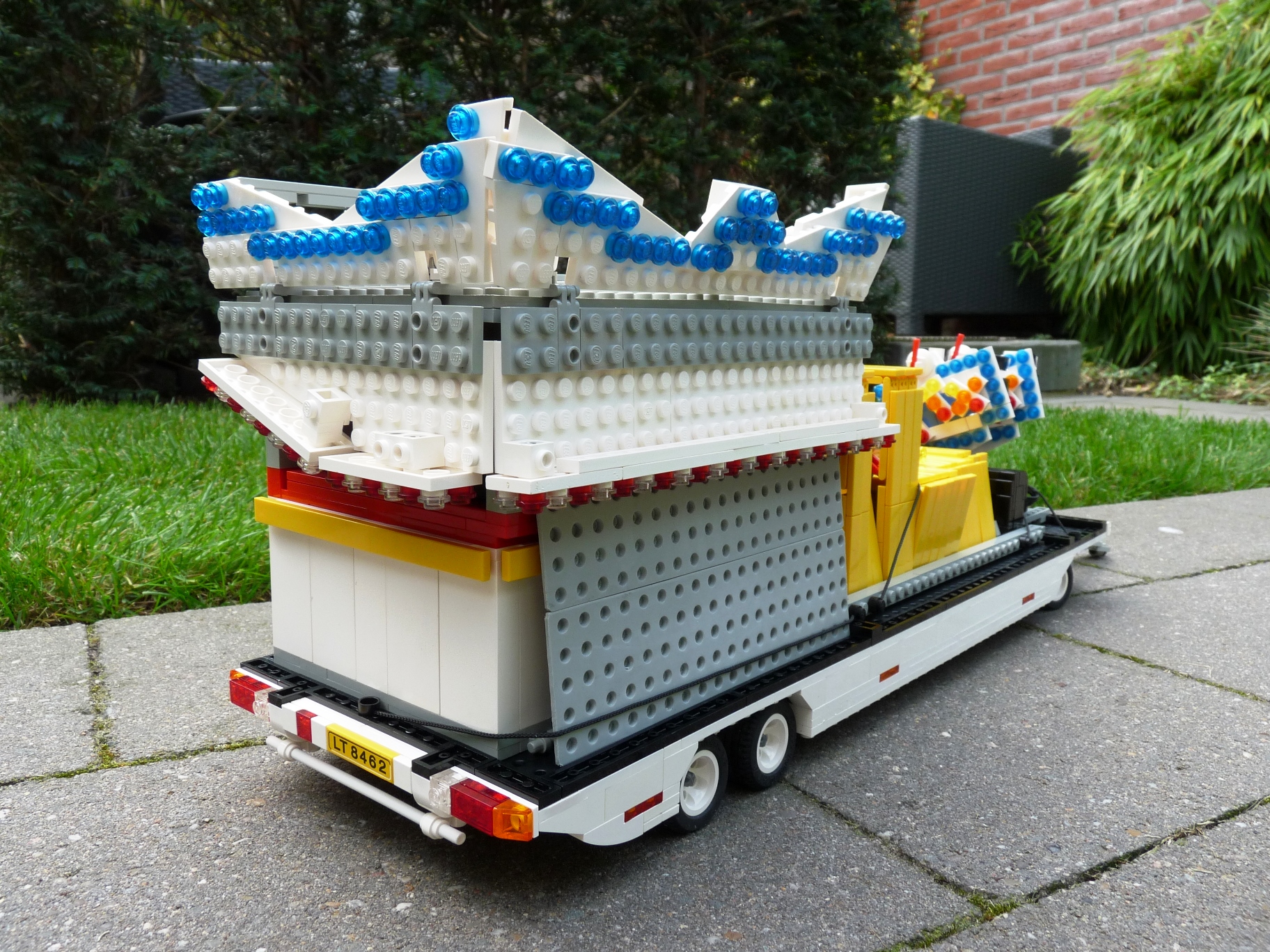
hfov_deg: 65.3
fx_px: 991
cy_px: 476
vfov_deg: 51.4
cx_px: 635
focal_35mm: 27
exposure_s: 1/125
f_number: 4
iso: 100
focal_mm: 4.8
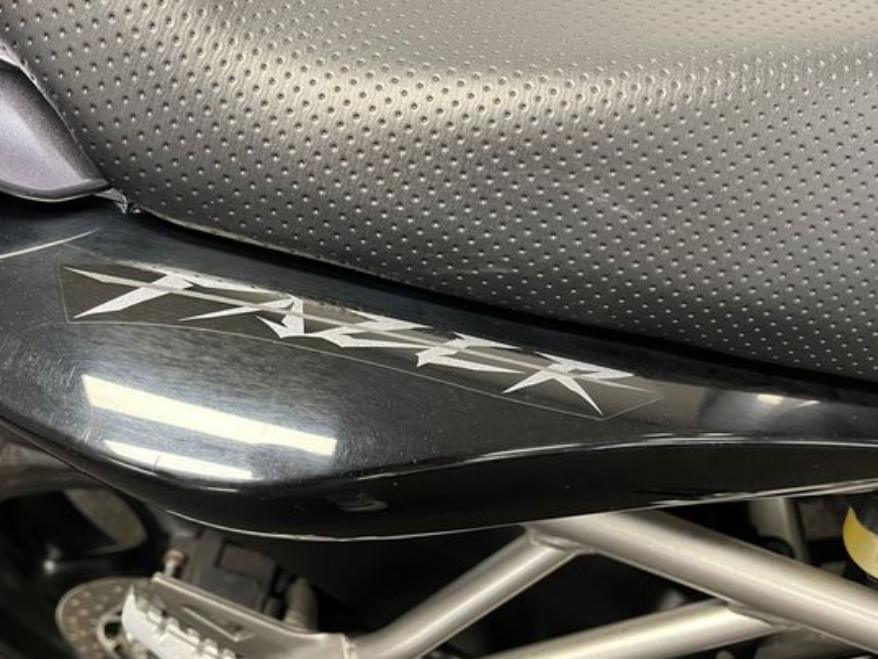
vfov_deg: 45.5
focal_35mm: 31
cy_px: 335
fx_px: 786
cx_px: 381
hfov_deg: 58.1
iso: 500
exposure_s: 1/50
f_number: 1.6
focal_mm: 5.1
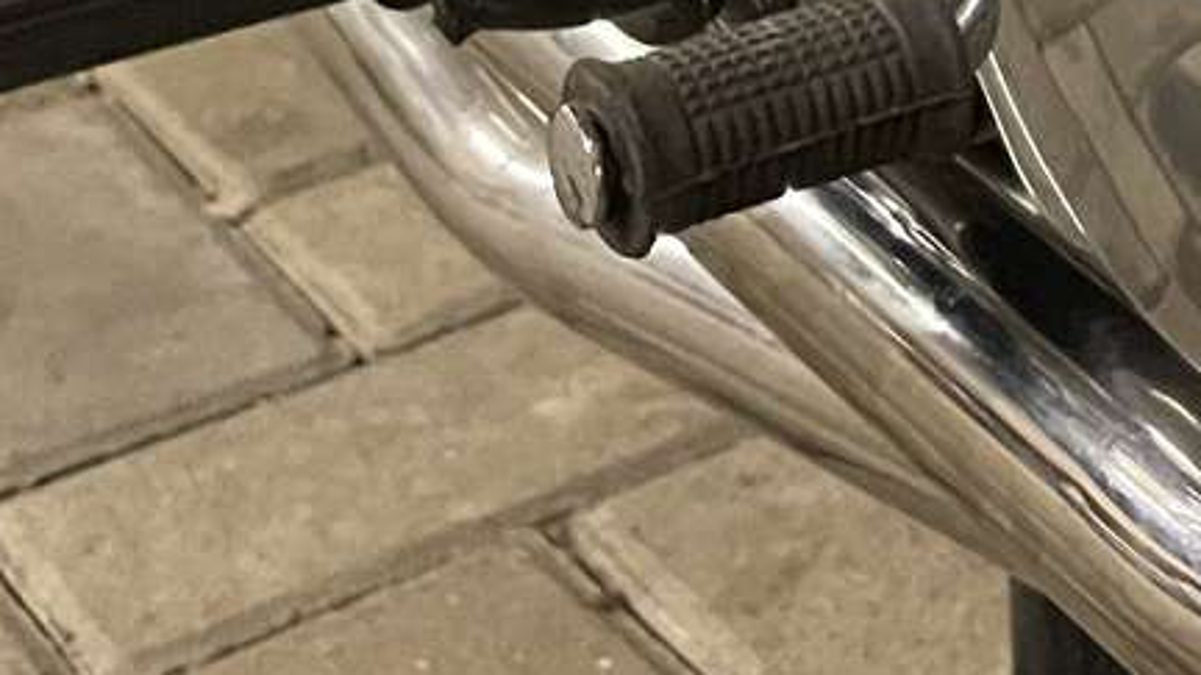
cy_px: -831
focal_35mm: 131
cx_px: 2046
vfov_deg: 8.6
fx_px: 4172
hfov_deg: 14.7
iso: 500
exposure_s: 1/25
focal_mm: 4.2
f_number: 1.6
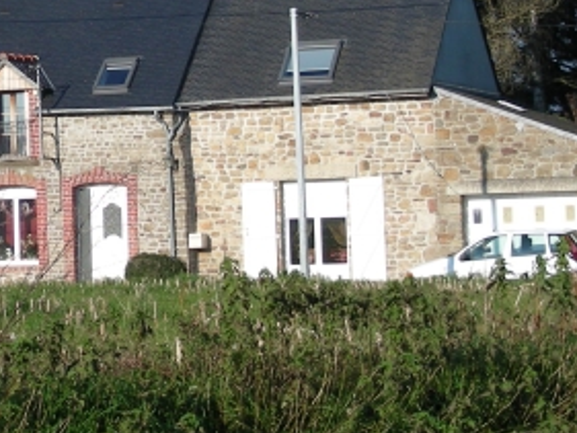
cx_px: -37
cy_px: 47
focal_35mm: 153
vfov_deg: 9.7
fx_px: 2551
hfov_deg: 12.7
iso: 50
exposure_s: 1/404
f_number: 4
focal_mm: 10.5
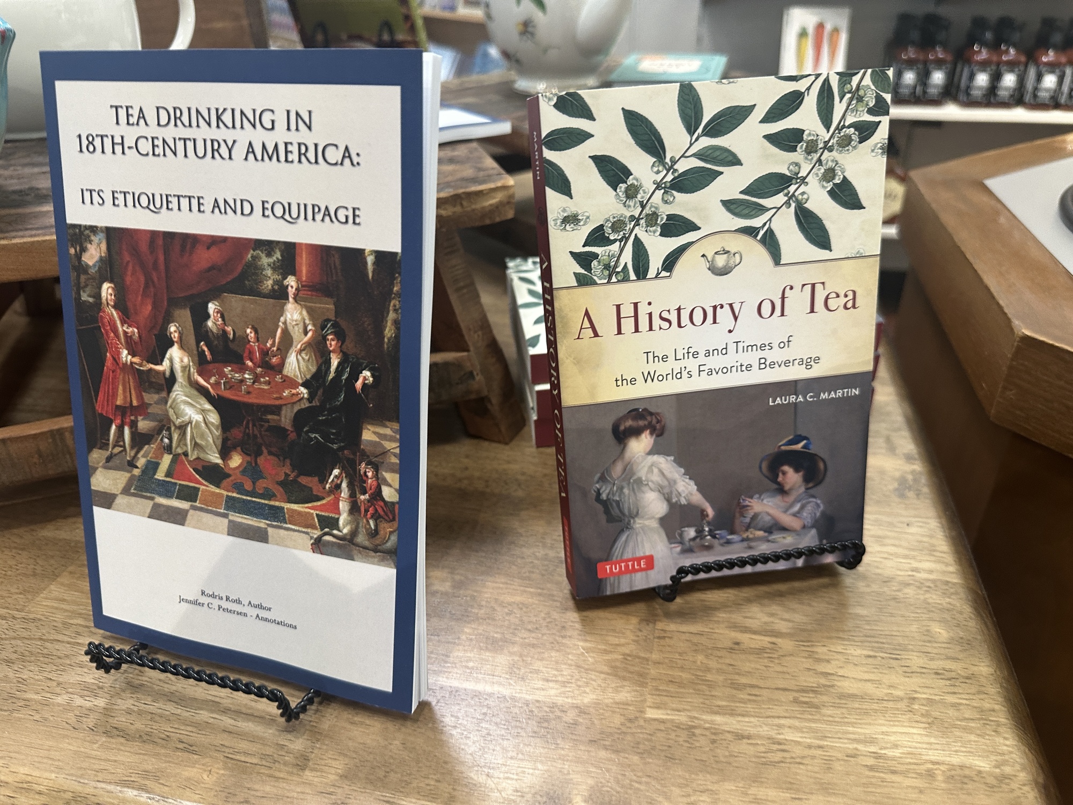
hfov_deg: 71.6
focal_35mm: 24
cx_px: 536
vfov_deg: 56.8
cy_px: 402
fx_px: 744
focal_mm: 6.86
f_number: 1.78
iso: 200
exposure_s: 1/60
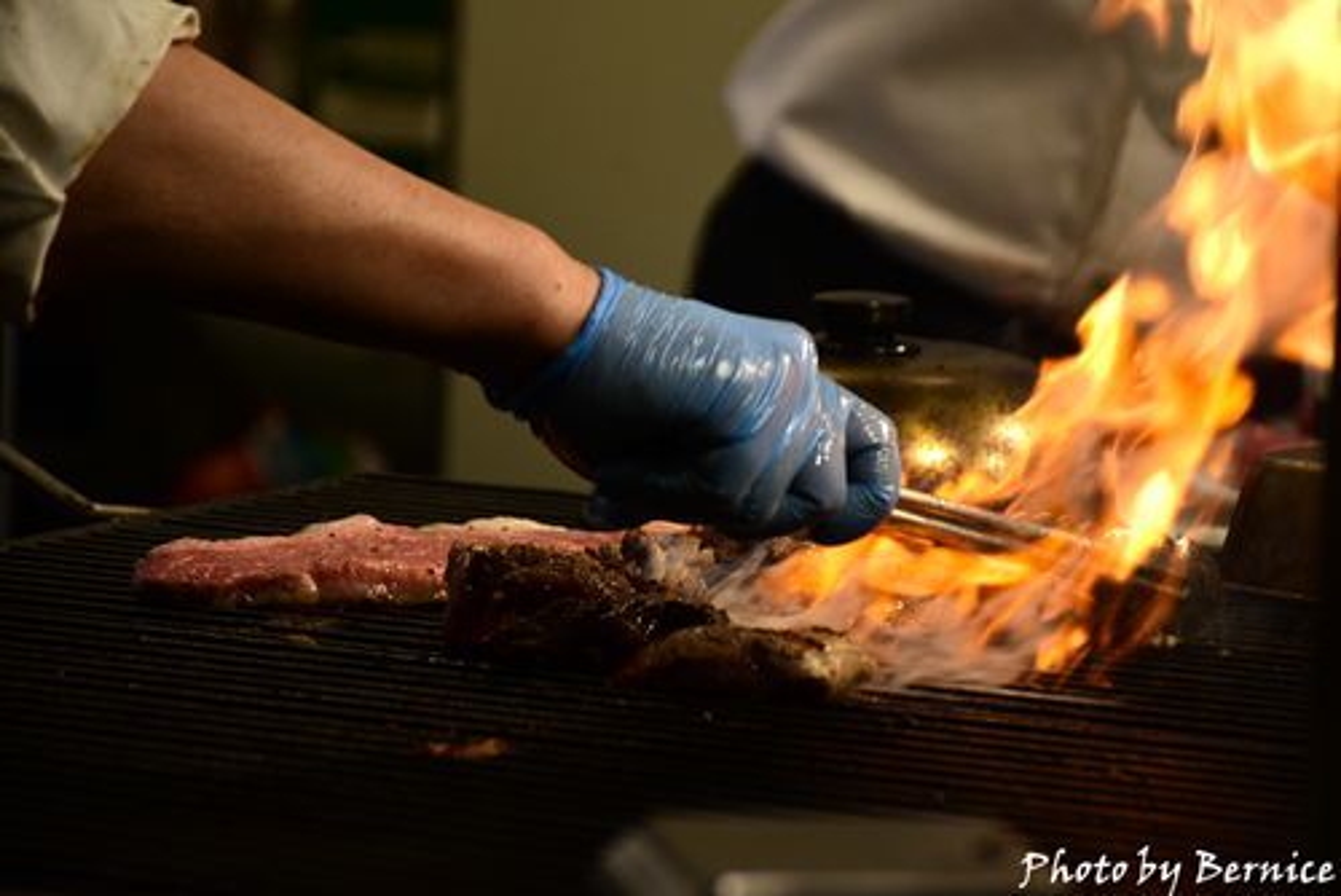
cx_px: 670
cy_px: 448
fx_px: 6261
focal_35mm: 168
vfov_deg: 8.2
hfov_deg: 12.2
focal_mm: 112
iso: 450
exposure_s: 1/200
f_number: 5.6
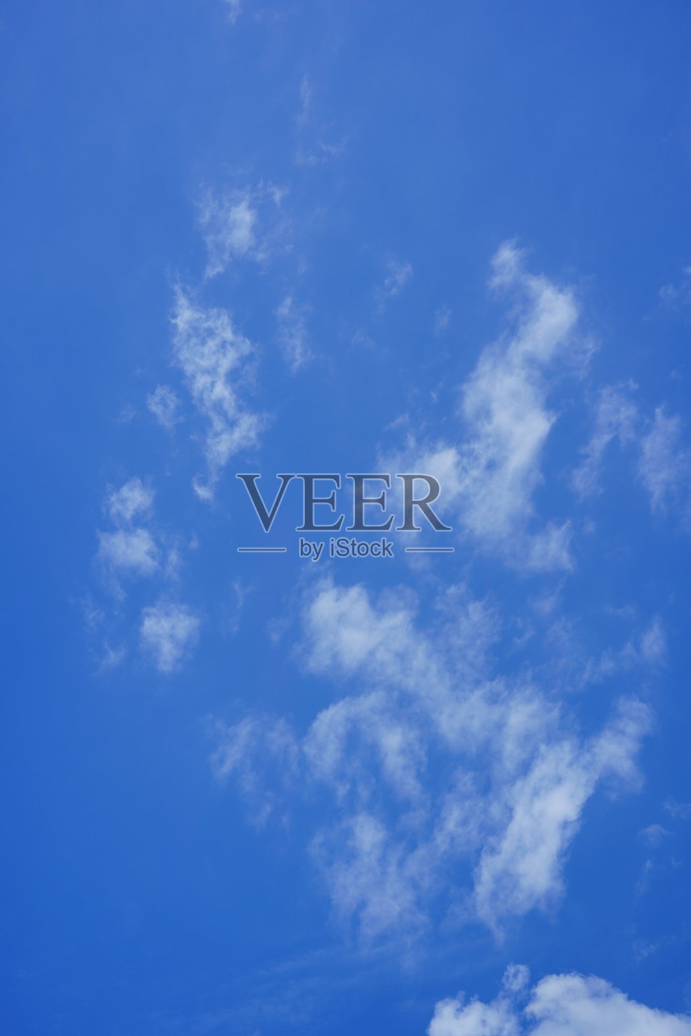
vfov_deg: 39.6
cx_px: 346
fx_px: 1439
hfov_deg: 27.0
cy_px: 518
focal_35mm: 50
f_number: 8
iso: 100
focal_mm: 50
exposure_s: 1/640
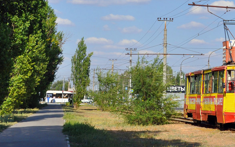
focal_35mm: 109
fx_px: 698
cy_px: 37
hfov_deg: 18.7
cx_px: 227
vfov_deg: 12.0
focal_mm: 35
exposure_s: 1/640
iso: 200
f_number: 9
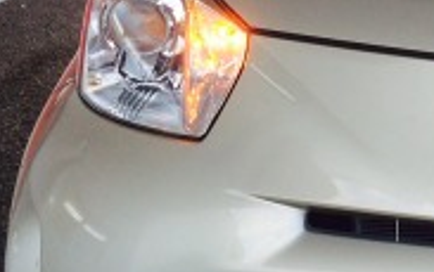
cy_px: 111
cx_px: 621
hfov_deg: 17.2
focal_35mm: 111
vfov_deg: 11.8
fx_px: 1315
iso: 40
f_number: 2.2
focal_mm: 4.12
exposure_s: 1/120
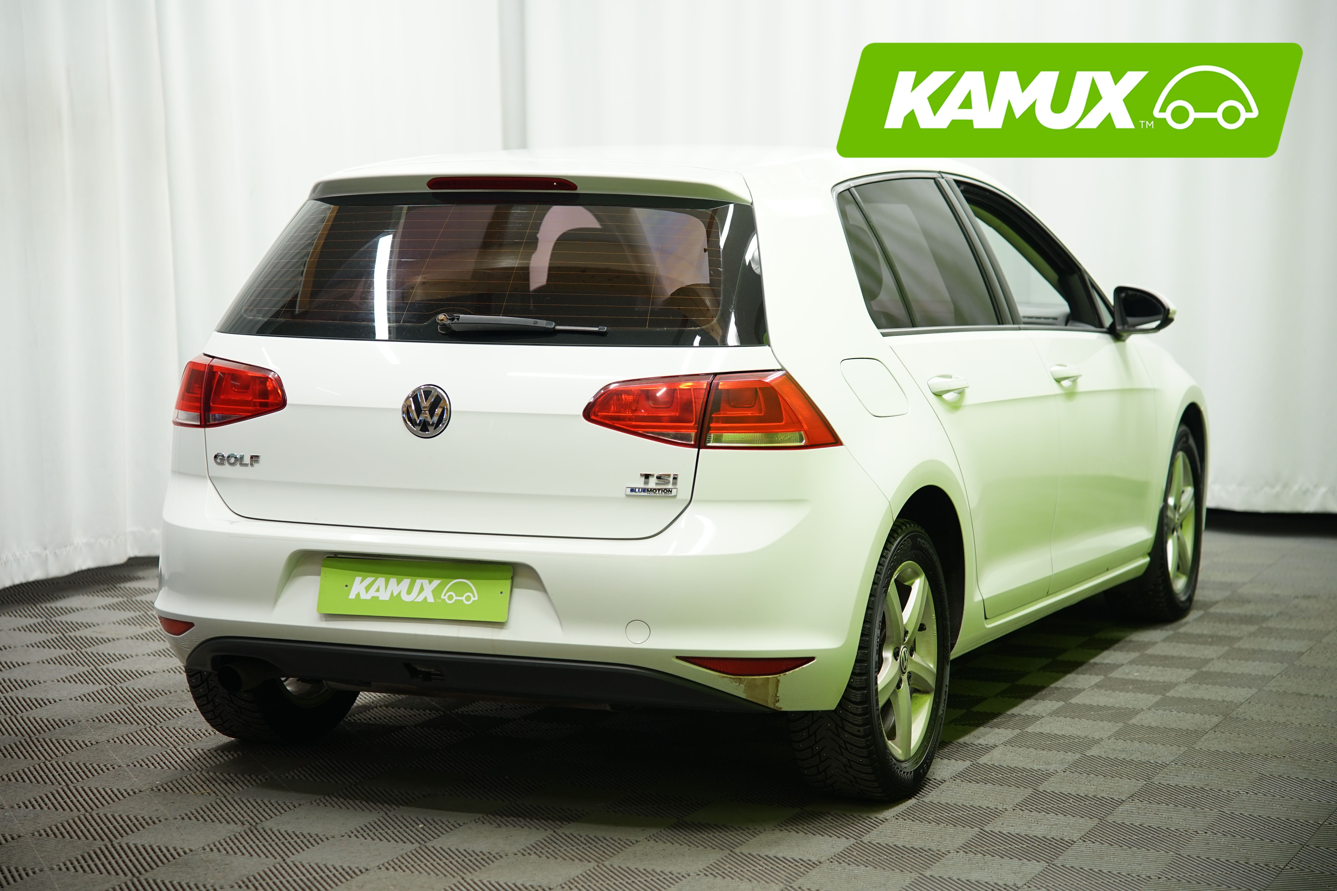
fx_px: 2711
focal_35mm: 73
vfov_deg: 18.7
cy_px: 446
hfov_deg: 27.7
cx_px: 668
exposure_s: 1/40
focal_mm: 73
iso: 500
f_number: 3.2
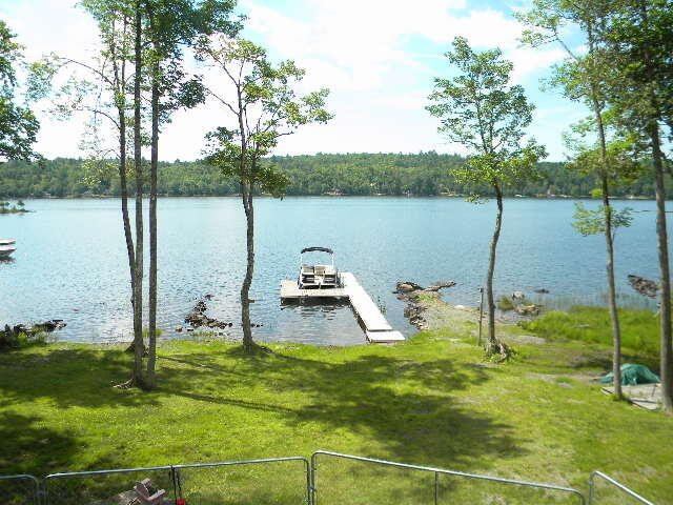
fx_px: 544
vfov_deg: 49.7
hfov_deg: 63.4
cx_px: 336
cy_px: 252
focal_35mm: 28
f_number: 3.5
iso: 110
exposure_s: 1/830
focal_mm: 5
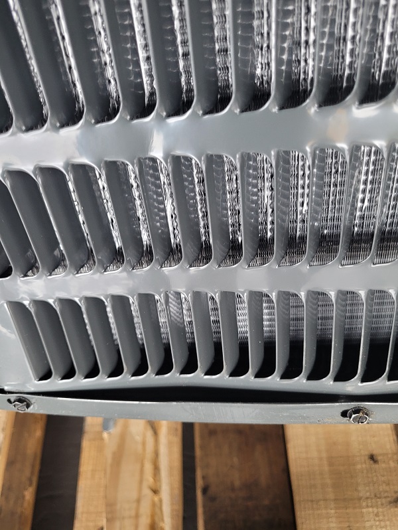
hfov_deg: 53.1
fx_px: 398
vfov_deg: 67.3
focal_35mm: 26
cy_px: 265
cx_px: 199
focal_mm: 5.4
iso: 160
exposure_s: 1/40
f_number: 1.8
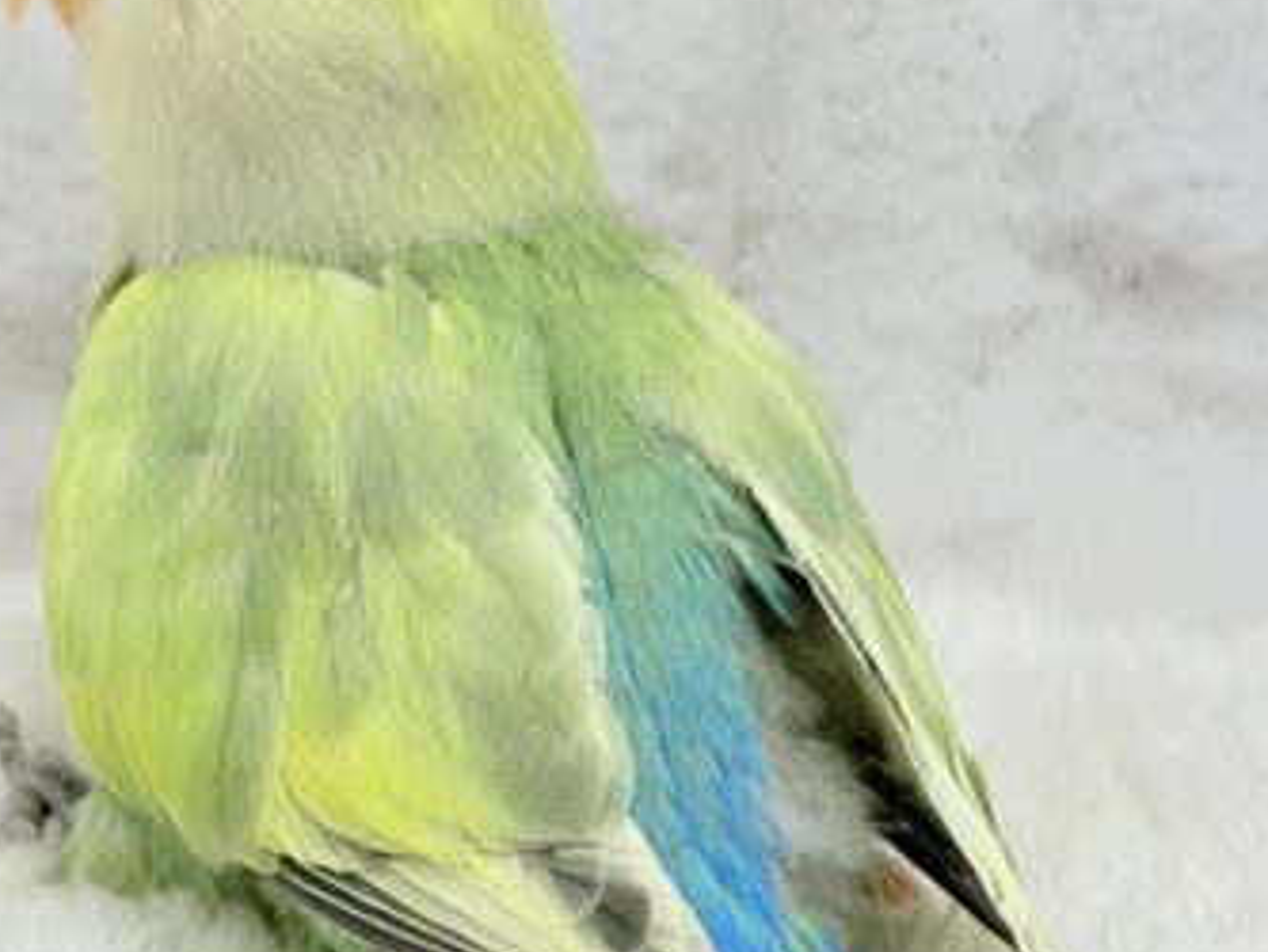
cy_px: 426
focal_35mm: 100
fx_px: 3664
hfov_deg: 19.5
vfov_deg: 14.8
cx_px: 305
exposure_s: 1/100
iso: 80
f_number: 1.6
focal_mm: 5.96
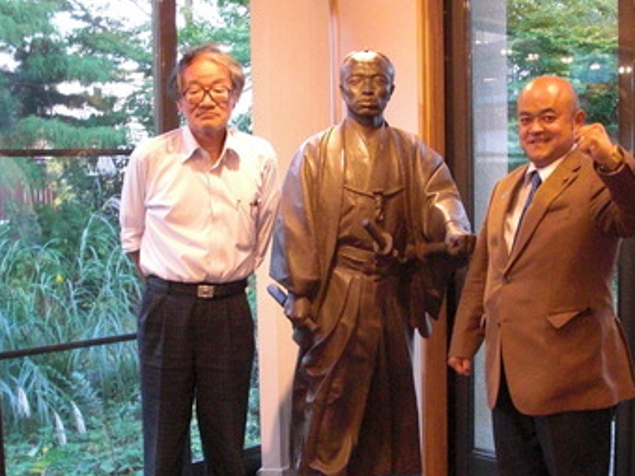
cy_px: 316
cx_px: 342
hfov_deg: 36.2
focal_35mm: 53
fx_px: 972
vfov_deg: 27.4
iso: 800
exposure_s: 1/60
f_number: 2.8
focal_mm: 6.3
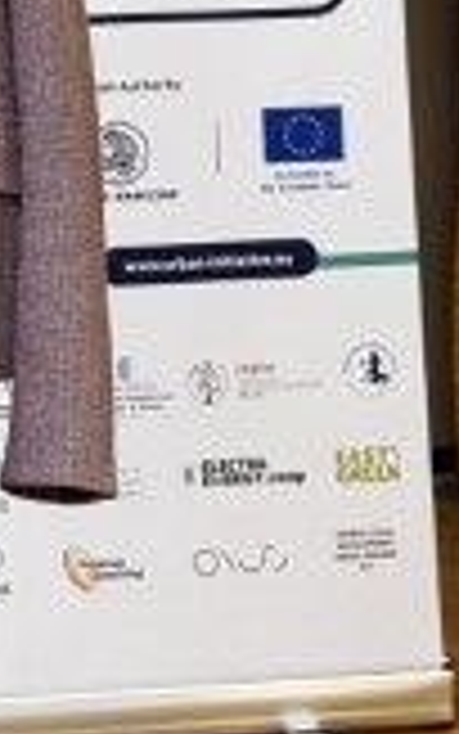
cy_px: -108
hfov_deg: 6.5
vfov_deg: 10.3
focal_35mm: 200
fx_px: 3999
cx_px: -22
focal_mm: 6.76
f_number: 1.78
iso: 64
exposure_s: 1/50
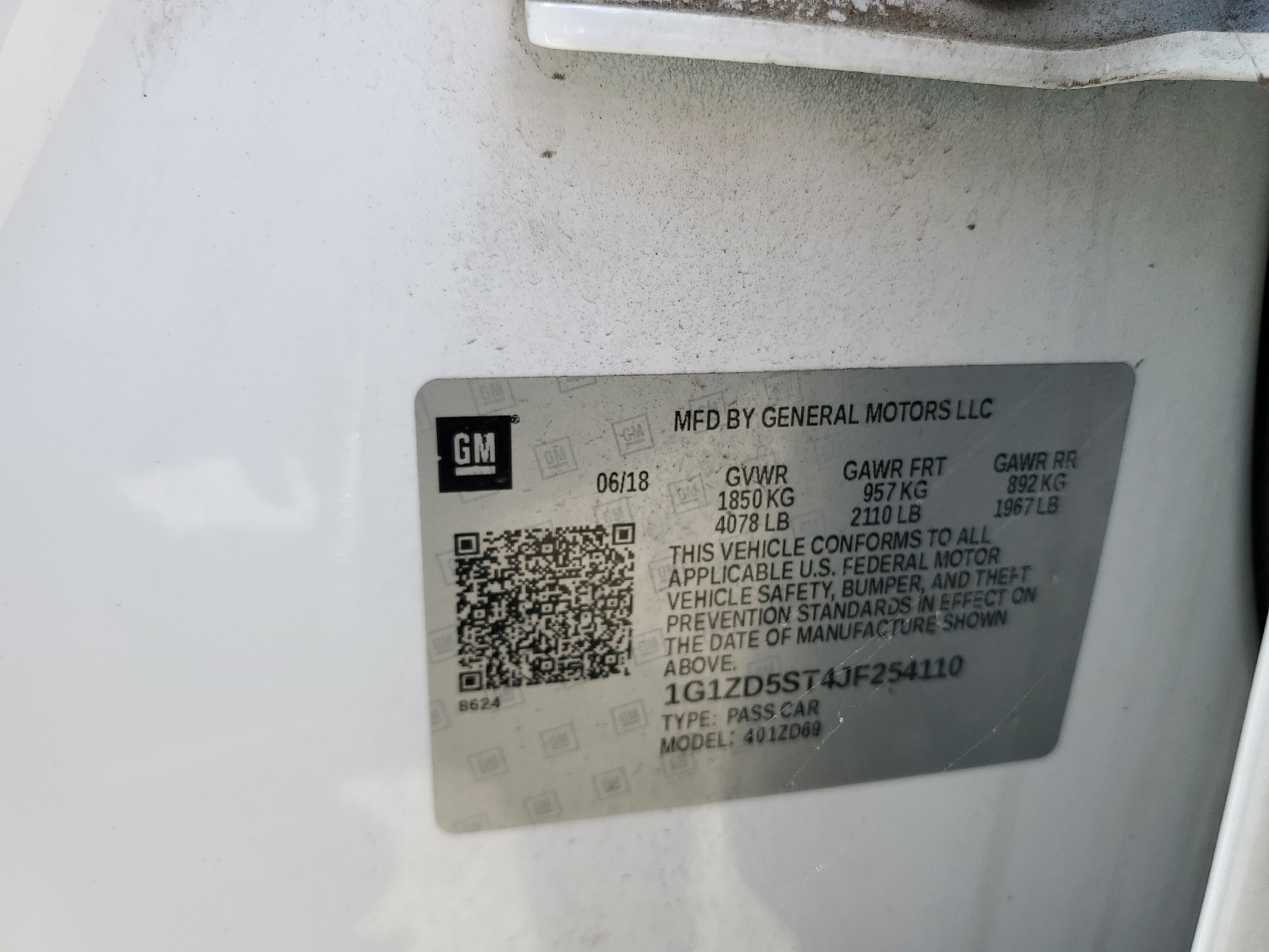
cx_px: 634
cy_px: 476
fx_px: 953
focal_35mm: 26
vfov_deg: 53.1
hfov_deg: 67.3
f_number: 1.5
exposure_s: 1/500
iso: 50
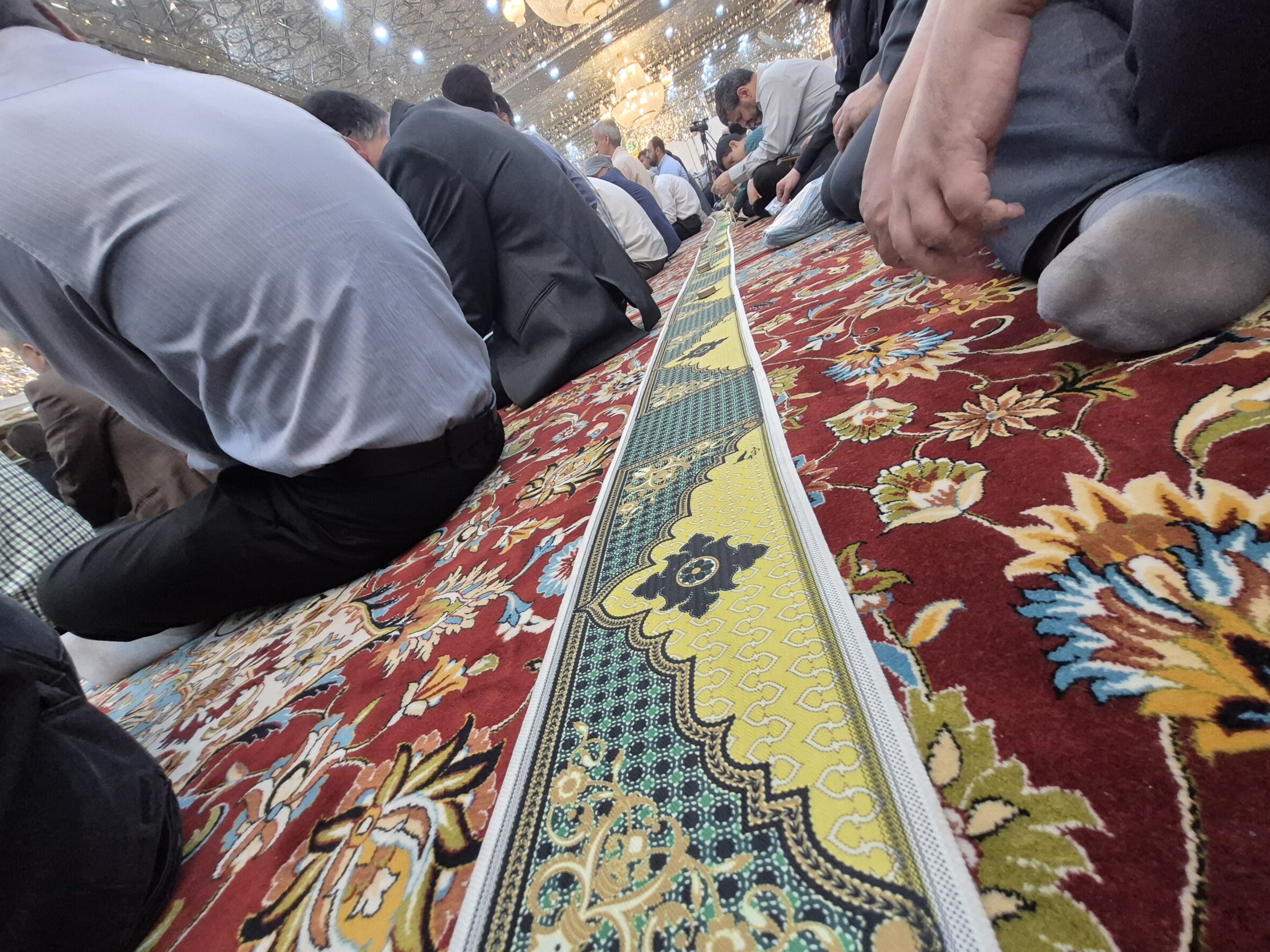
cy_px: 506
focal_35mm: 14
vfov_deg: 85.6
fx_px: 514
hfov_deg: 102.0
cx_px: 651
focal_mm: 1.74
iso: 640
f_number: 2.2
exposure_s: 1/50
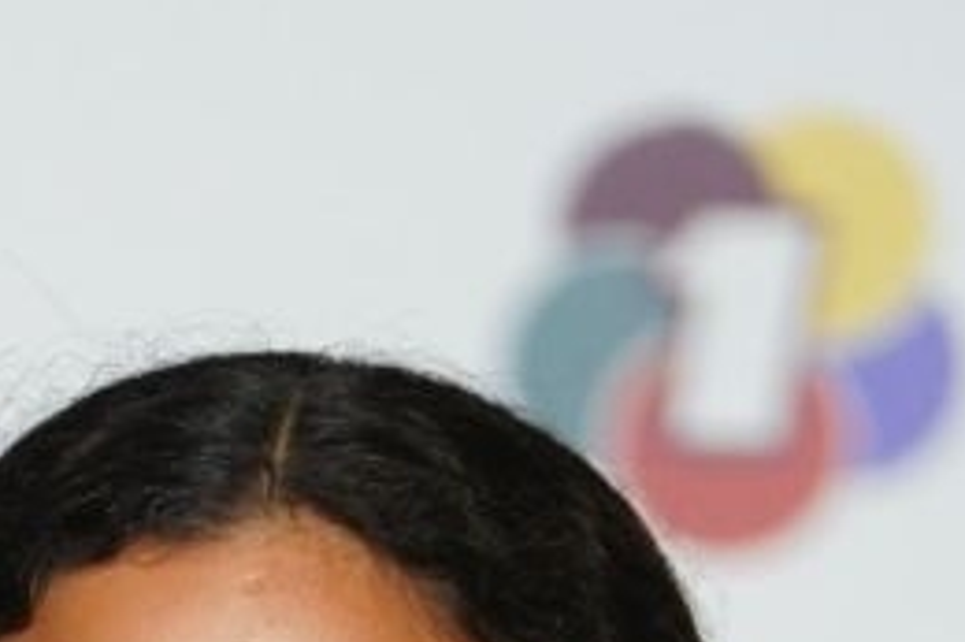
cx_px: -586
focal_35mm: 1218
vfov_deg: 1.1
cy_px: 2149
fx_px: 32627
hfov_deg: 1.7
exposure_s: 1/250
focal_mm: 176
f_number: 2.8
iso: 1000
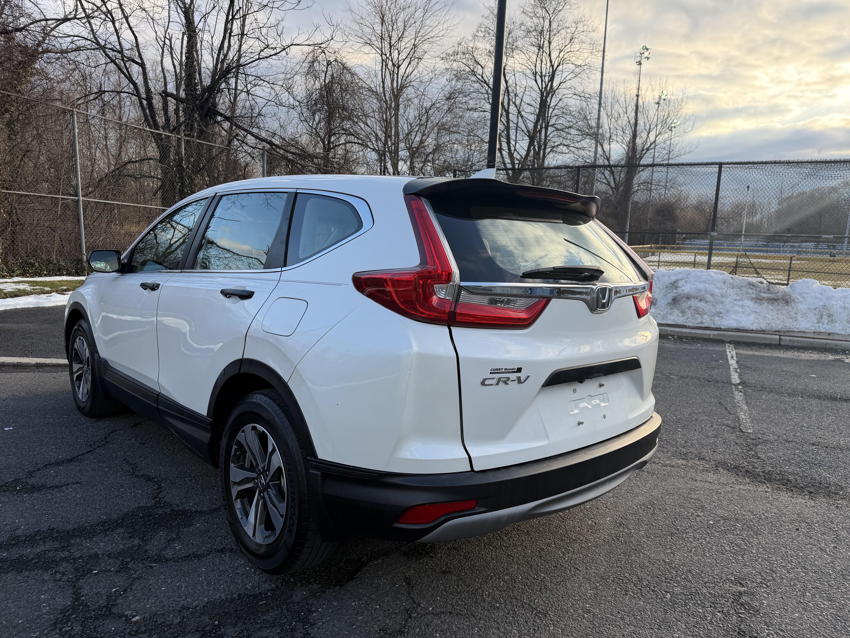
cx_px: 425
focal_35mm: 24
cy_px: 319
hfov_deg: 71.6
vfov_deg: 56.8
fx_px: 589
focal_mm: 6.76
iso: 80
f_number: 1.78
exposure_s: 1/992
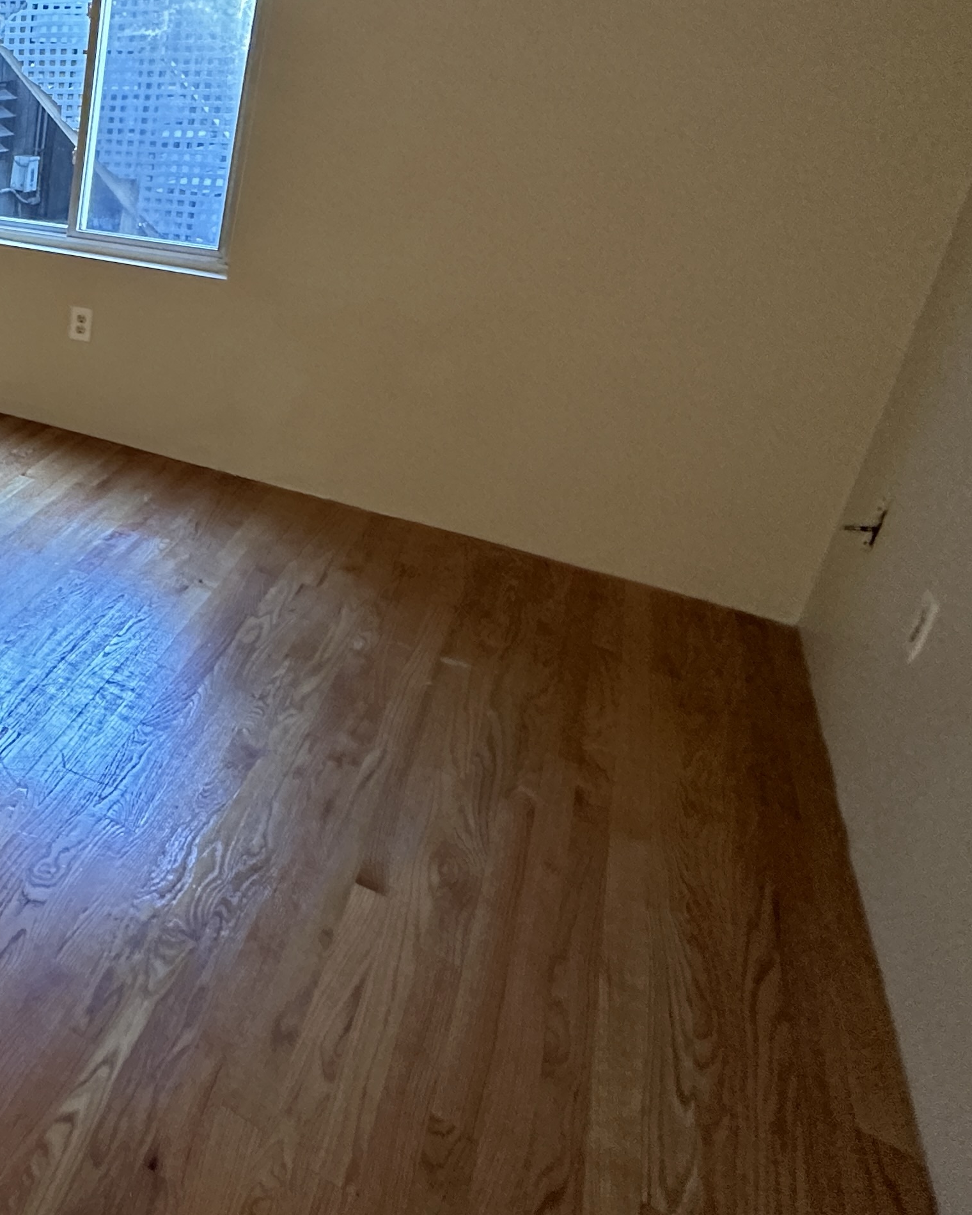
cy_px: 392
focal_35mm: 29
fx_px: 1043
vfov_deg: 58.9
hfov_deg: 36.6
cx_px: -230
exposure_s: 1/60
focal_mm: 2.22
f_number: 2.2
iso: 500
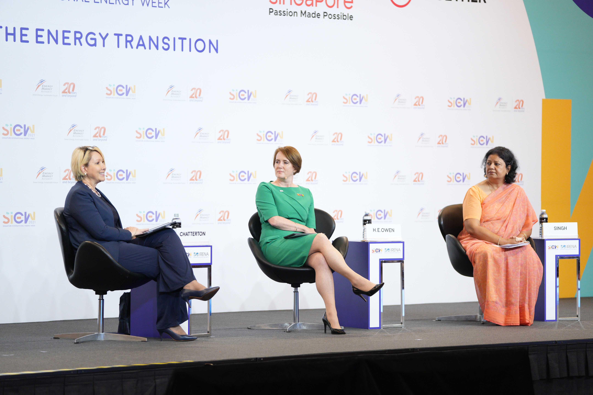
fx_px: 2240
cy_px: 198
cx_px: 296
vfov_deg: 10.1
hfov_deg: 15.1
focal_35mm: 136
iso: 2000
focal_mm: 136
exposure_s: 1/160
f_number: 2.8
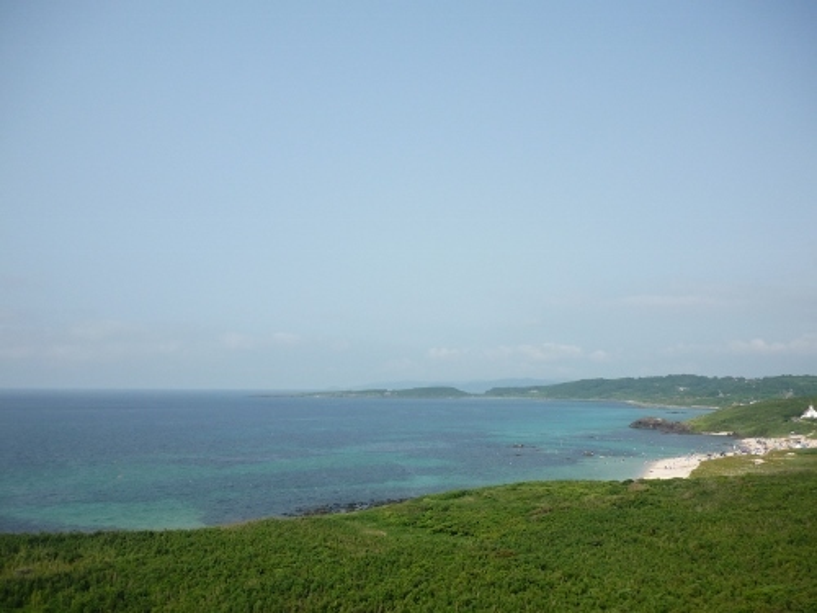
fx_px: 779
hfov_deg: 55.4
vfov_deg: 42.9
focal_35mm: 33
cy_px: 306
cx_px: 408
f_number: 8
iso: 100
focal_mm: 5.5
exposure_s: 1/200
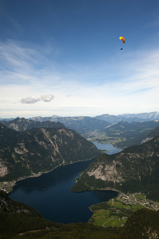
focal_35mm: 31
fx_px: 206
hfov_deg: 42.3
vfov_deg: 60.3
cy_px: 120
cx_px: 80
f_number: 8
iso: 200
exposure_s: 1/400
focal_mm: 31
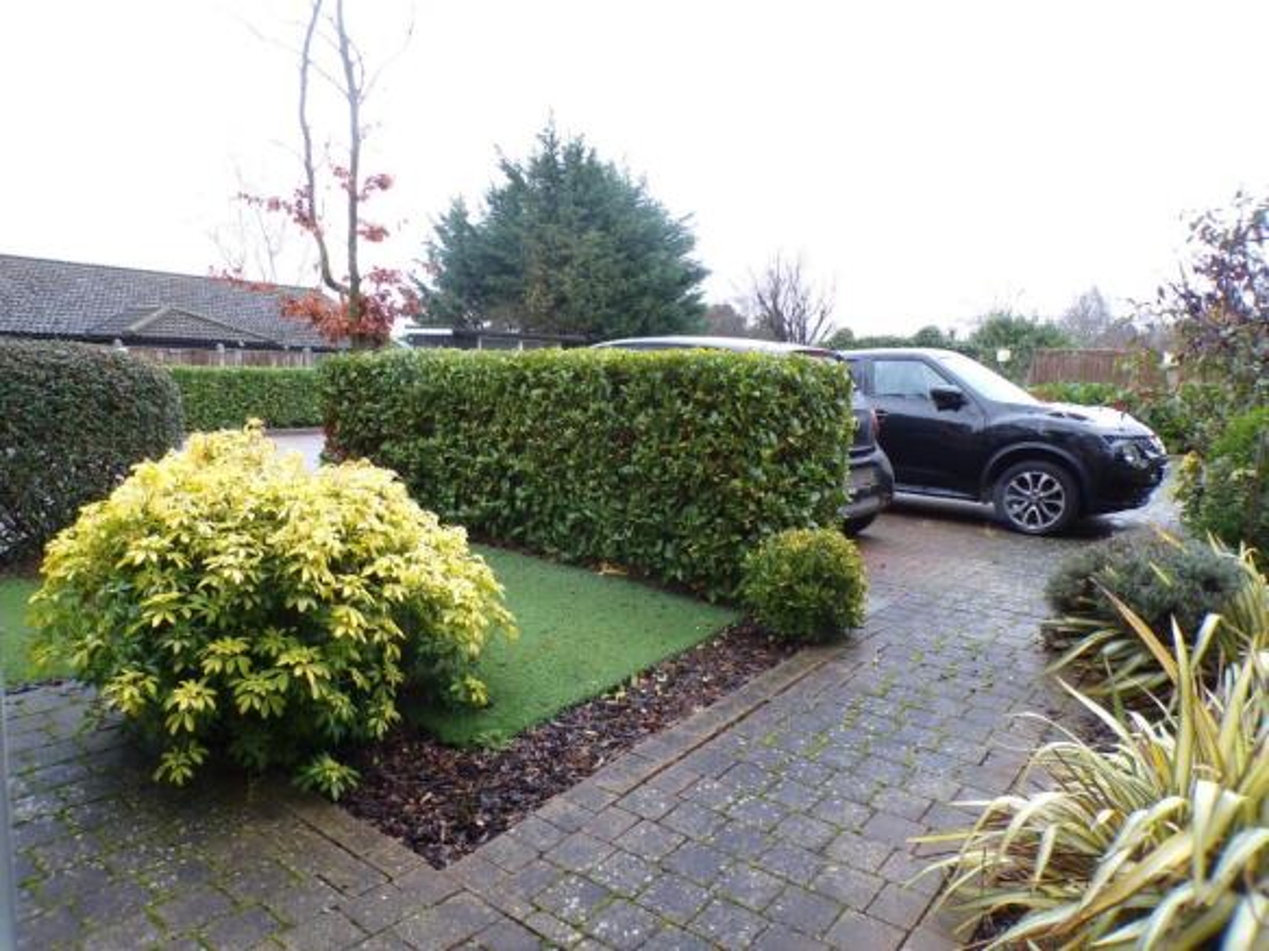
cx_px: 634
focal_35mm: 24
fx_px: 880
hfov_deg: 71.6
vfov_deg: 56.8
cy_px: 476
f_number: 4.4
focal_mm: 4.3
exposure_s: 1/38
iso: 100
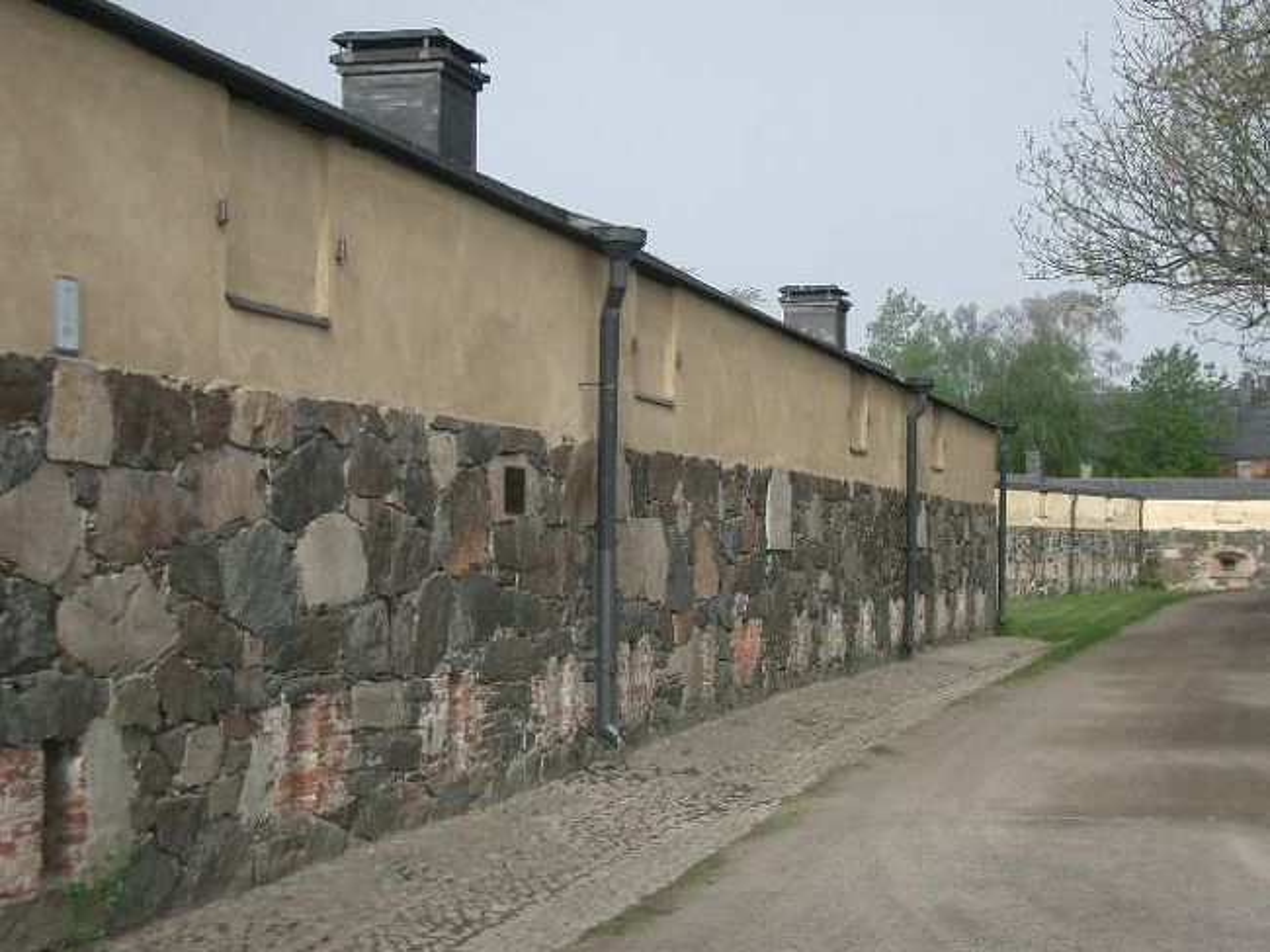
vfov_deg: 23.6
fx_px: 2274
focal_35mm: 62
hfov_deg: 31.2
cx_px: 635
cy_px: 476
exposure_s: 1/640
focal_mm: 10.2
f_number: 3.5
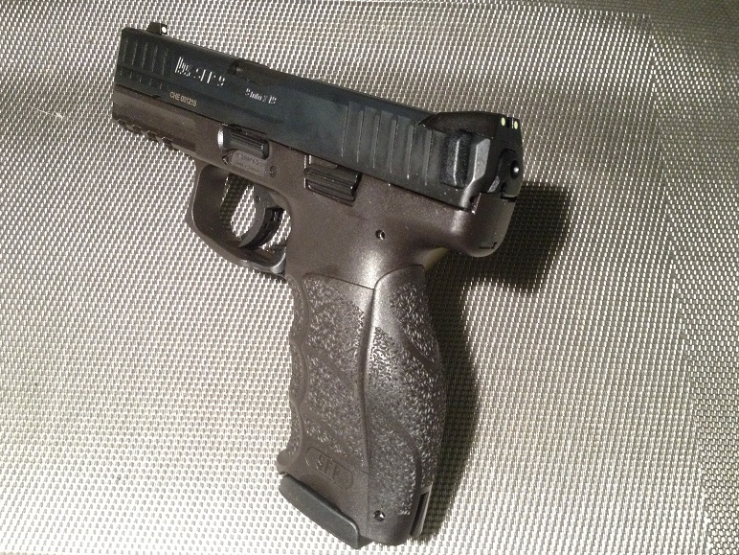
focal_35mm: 37
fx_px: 790
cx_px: 367
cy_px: 281
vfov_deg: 38.7
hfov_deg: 50.1
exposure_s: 1/20
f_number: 2.4
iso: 400
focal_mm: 4.28
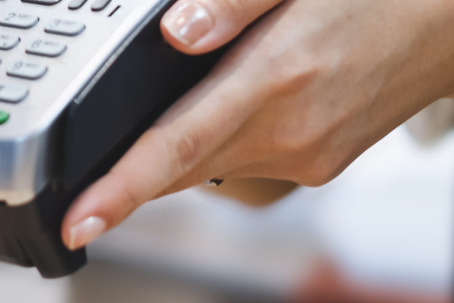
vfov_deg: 7.4
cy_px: -117
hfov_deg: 11.1
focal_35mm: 183
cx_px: -73
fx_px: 2308
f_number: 2
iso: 200
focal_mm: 35
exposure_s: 1/60
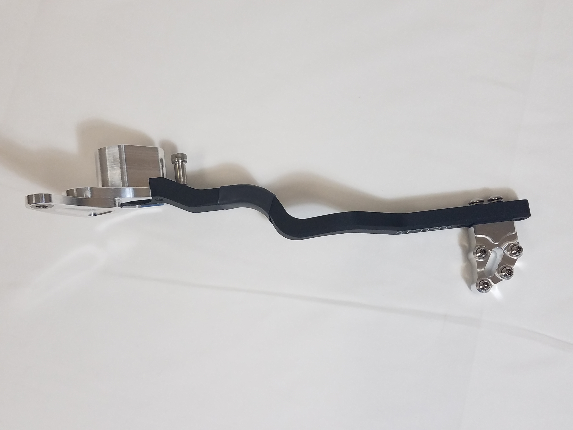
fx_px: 430
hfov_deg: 67.3
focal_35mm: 26
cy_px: 215
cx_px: 286
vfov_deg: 53.1
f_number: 1.7
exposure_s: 1/120
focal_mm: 4.2
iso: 64
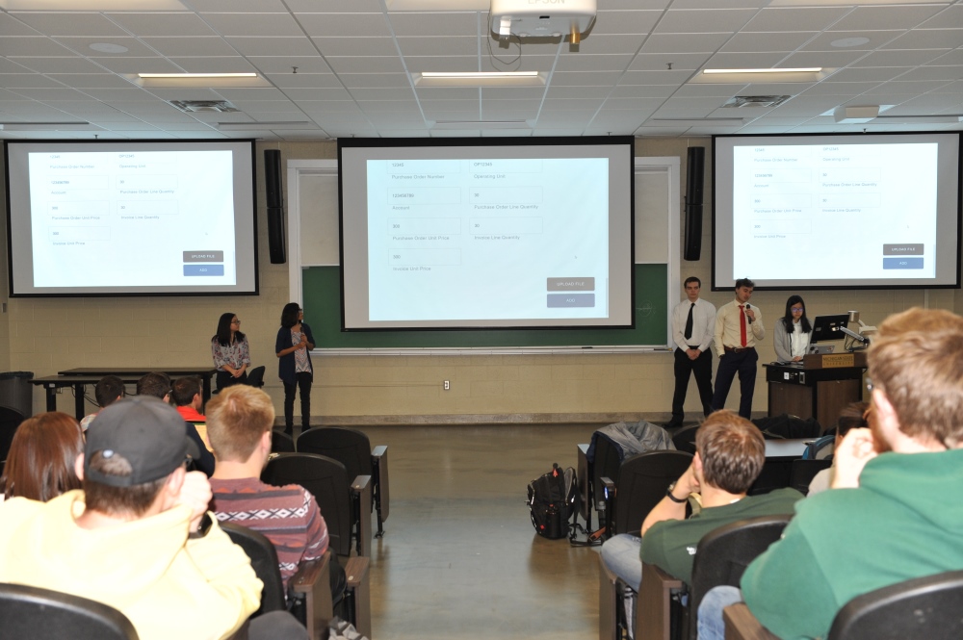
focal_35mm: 36
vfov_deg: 36.8
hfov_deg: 53.2
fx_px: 962
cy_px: 320
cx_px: 482
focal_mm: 36
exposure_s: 1/60
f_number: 5
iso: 1000
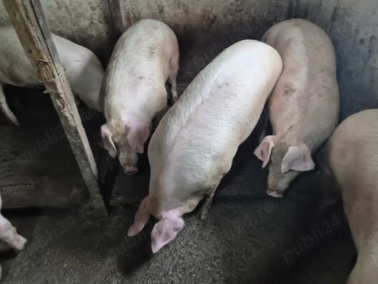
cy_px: 142
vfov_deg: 58.9
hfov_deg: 73.9
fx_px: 251
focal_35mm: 23
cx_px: 189
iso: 500
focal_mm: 5.4
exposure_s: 1/100
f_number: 1.8
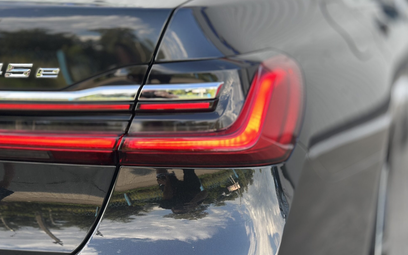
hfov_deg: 31.0
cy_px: 127
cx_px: 160
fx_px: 734
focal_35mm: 66
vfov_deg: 19.7
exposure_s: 1/441
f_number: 1.78
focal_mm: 6.86
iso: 80
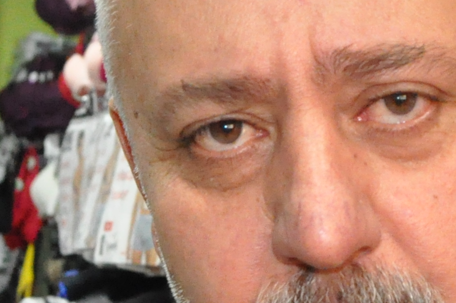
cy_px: 260
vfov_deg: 10.6
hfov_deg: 15.7
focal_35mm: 129
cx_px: 396
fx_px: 1632
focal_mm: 18
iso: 3200
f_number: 5.6
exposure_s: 1/60
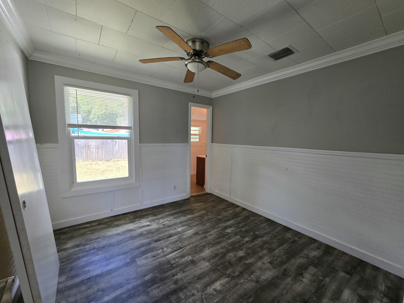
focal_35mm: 13
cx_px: 202
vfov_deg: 89.9
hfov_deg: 106.2
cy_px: 152
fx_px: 152
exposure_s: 1/60
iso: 80
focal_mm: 2.2
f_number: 2.2
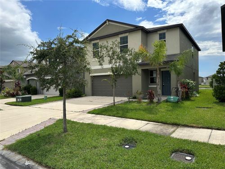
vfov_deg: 56.8
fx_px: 156
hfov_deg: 71.6
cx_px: 112
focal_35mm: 24
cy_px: 84
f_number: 1.78
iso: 80
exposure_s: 1/6211
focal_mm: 6.86
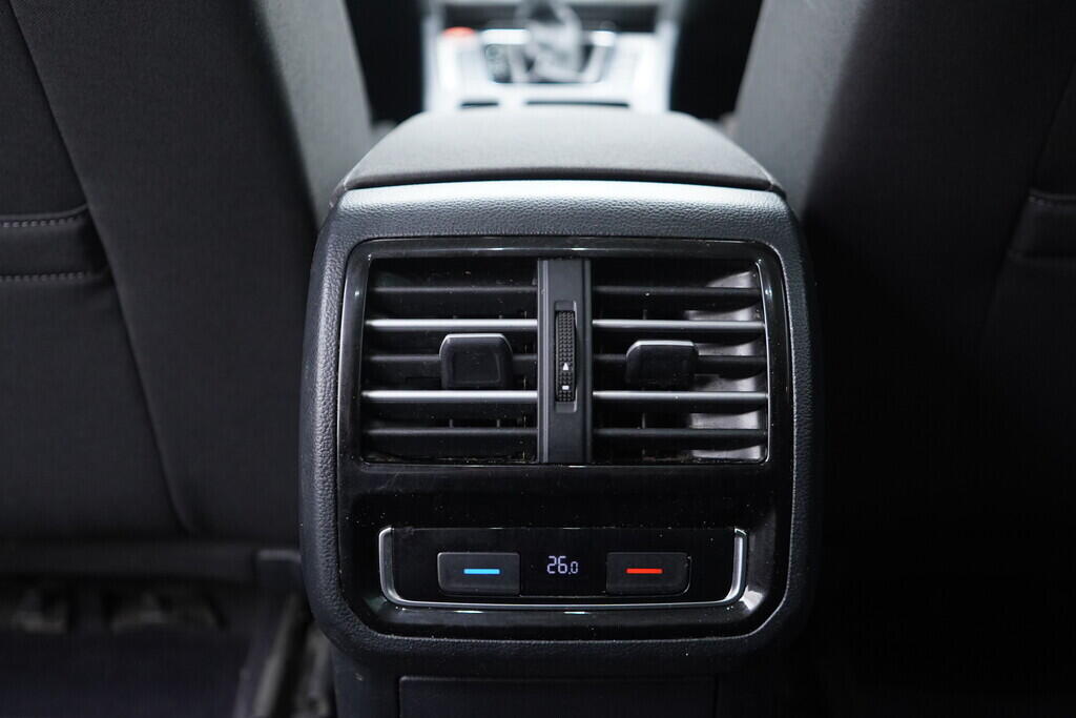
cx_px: 538
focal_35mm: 36
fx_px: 1076
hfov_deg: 53.1
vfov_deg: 36.9
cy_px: 359
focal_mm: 24
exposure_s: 1/40
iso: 800
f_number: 2.8
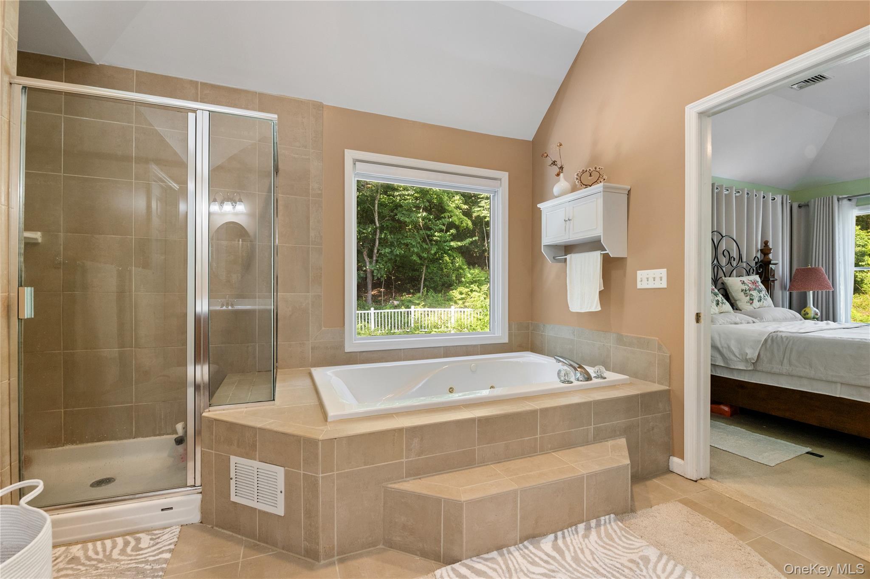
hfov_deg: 100.4
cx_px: 435
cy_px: 290
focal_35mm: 15
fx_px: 362
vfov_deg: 77.2
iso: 500
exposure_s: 1/25
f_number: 8
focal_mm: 15
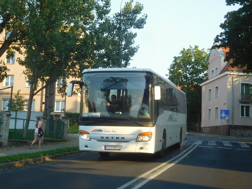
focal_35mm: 55
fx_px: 400
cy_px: 94
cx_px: 126
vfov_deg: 26.6
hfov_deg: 34.9
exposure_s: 1/250
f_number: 4.2
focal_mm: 9.8
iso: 220
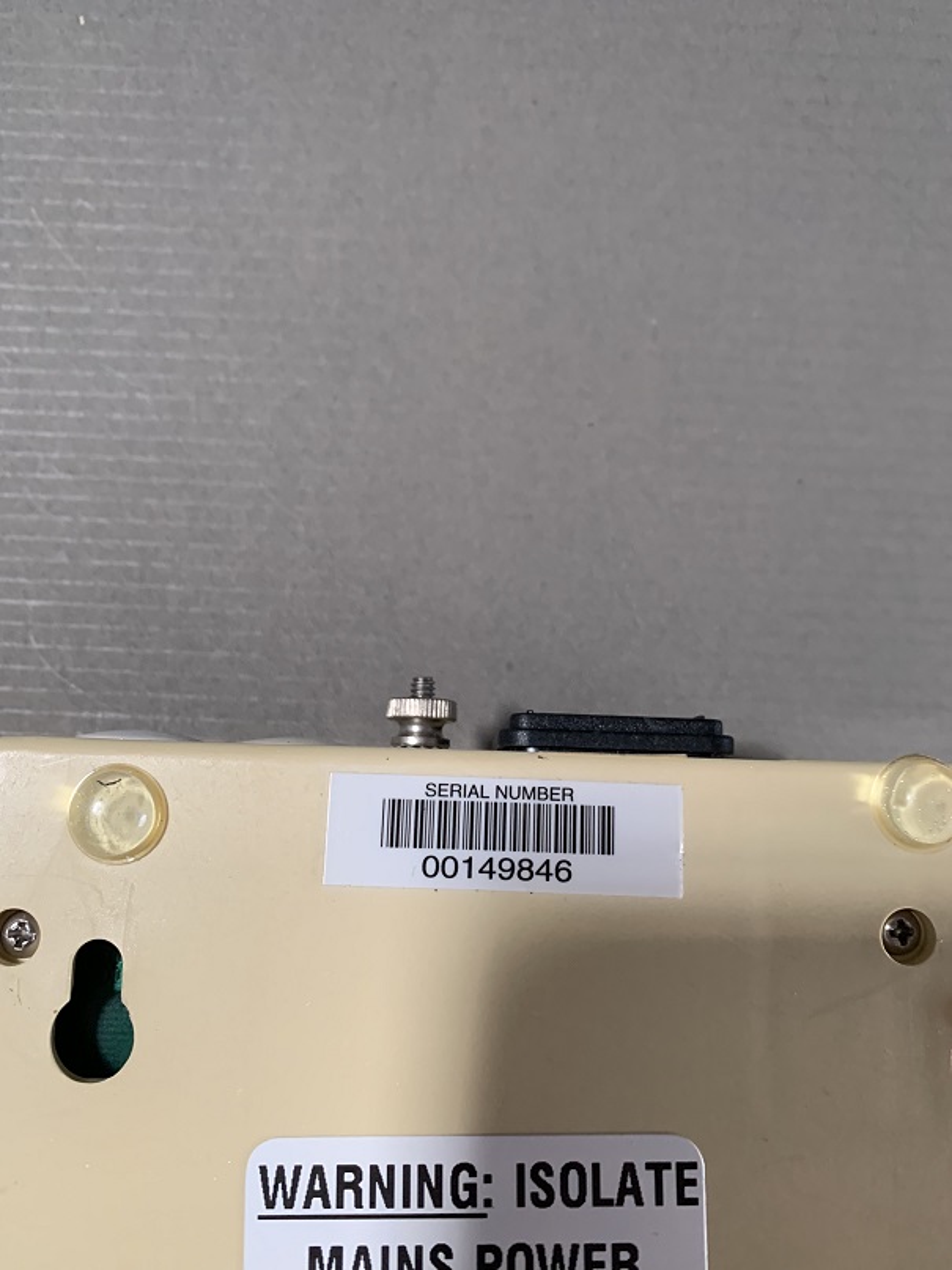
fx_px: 954
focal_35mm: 26
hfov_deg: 53.1
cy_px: 635
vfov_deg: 67.3
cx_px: 476
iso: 160
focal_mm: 4.25
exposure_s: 1/60
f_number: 1.8
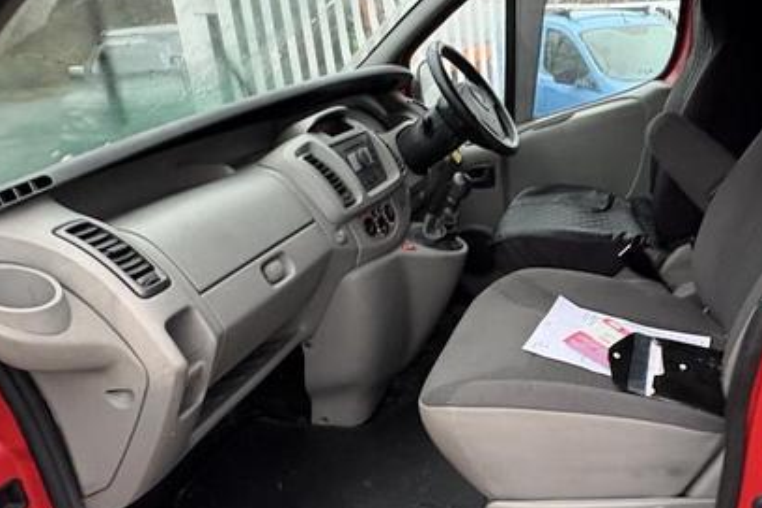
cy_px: 252
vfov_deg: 41.1
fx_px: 677
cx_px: 551
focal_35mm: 32
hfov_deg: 56.4
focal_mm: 2.22
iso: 400
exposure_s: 1/60
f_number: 2.2
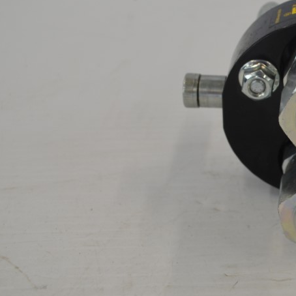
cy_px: 121
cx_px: 321
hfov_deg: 24.8
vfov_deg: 26.4
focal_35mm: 65
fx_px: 629
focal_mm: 20
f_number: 5.6
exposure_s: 1/125
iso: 400
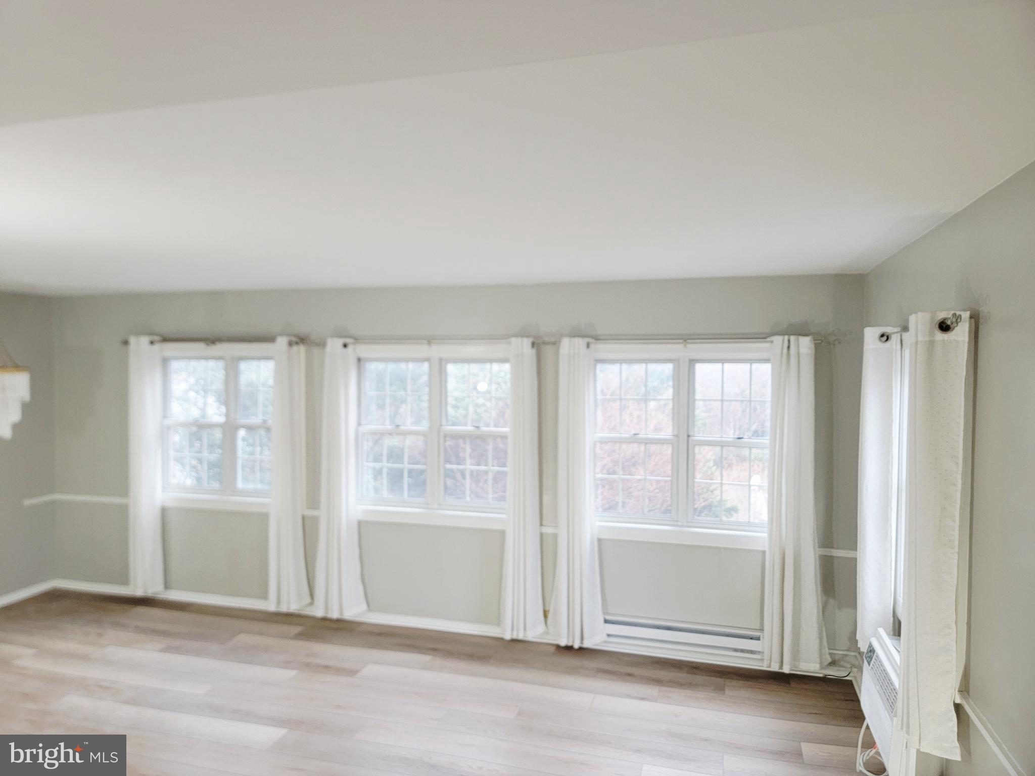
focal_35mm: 24
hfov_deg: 71.6
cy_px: 388
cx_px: 518
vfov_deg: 56.8
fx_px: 718
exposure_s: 1/60
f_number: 1.8
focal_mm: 6.7
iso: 200
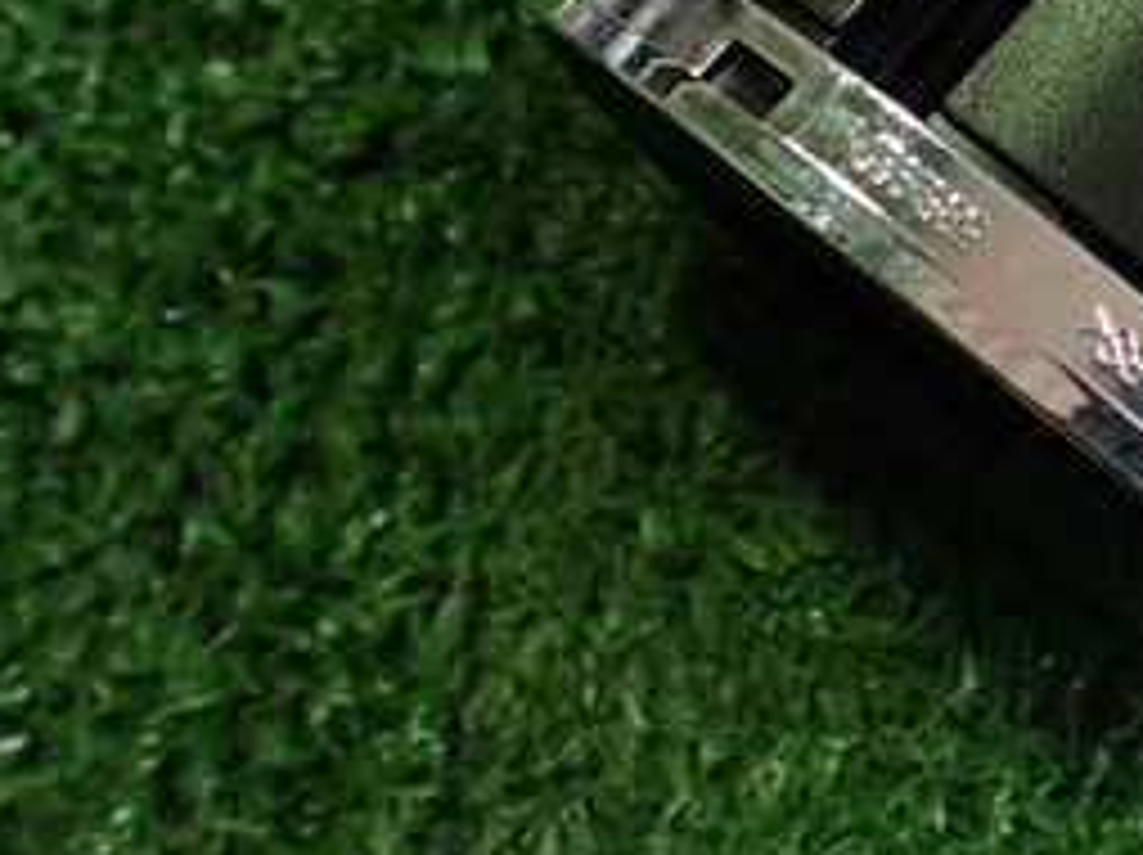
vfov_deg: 20.6
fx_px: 2342
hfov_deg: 25.4
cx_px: 1264
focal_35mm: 71
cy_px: 261
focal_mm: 5.4
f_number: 2.3
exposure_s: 1/125
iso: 500
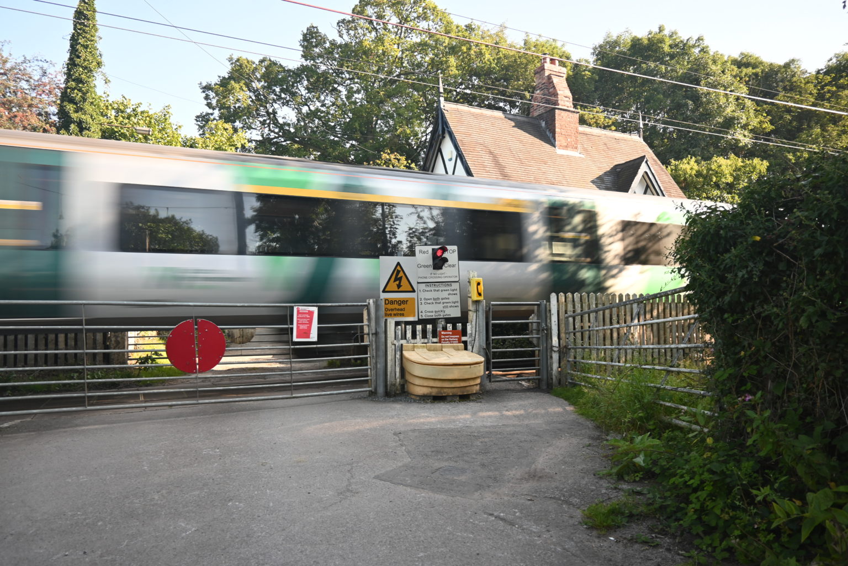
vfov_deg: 53.1
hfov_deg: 73.7
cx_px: 424
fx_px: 565
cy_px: 283
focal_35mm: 24
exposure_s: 1/50
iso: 100
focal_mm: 16
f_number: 4
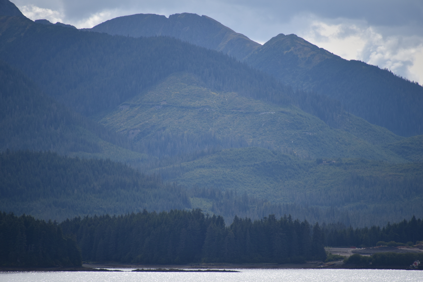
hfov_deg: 6.9
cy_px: 141
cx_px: 212
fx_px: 3526
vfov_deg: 4.6
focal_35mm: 300
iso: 125
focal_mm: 300
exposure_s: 1/640
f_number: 5.6
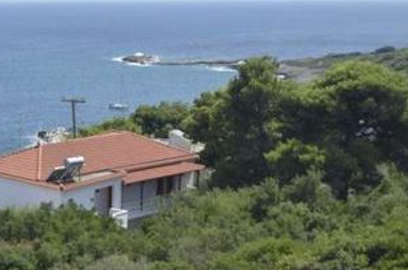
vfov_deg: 16.3
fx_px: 939
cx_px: -37
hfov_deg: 23.1
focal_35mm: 83
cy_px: 190
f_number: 9
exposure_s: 1/4000
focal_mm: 24
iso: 1600
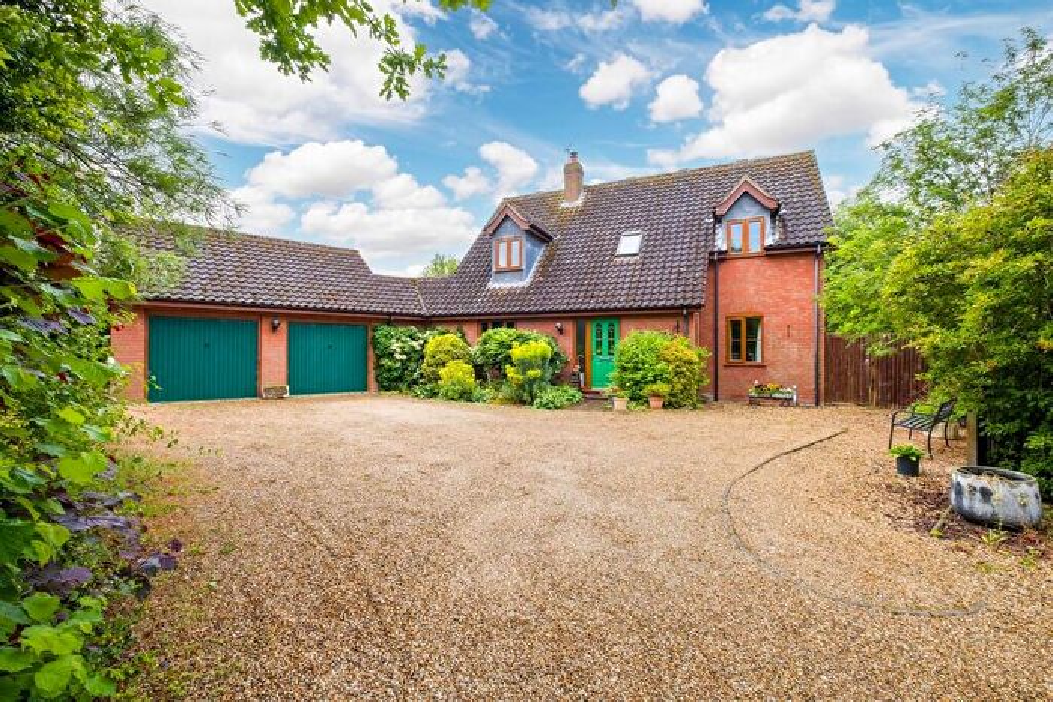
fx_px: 439
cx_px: 526
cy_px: 351
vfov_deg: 77.4
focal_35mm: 15
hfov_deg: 100.4
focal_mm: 10
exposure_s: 1/60
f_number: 9
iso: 200
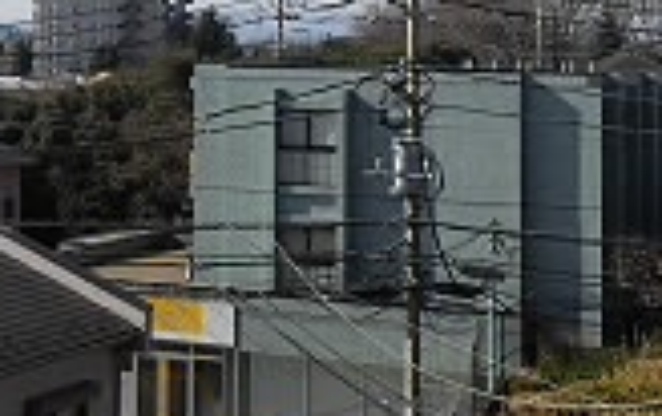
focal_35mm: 93
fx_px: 1680
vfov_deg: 13.7
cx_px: 4
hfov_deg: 21.5
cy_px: -69
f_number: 7.8
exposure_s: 1/250
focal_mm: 4.3
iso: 100
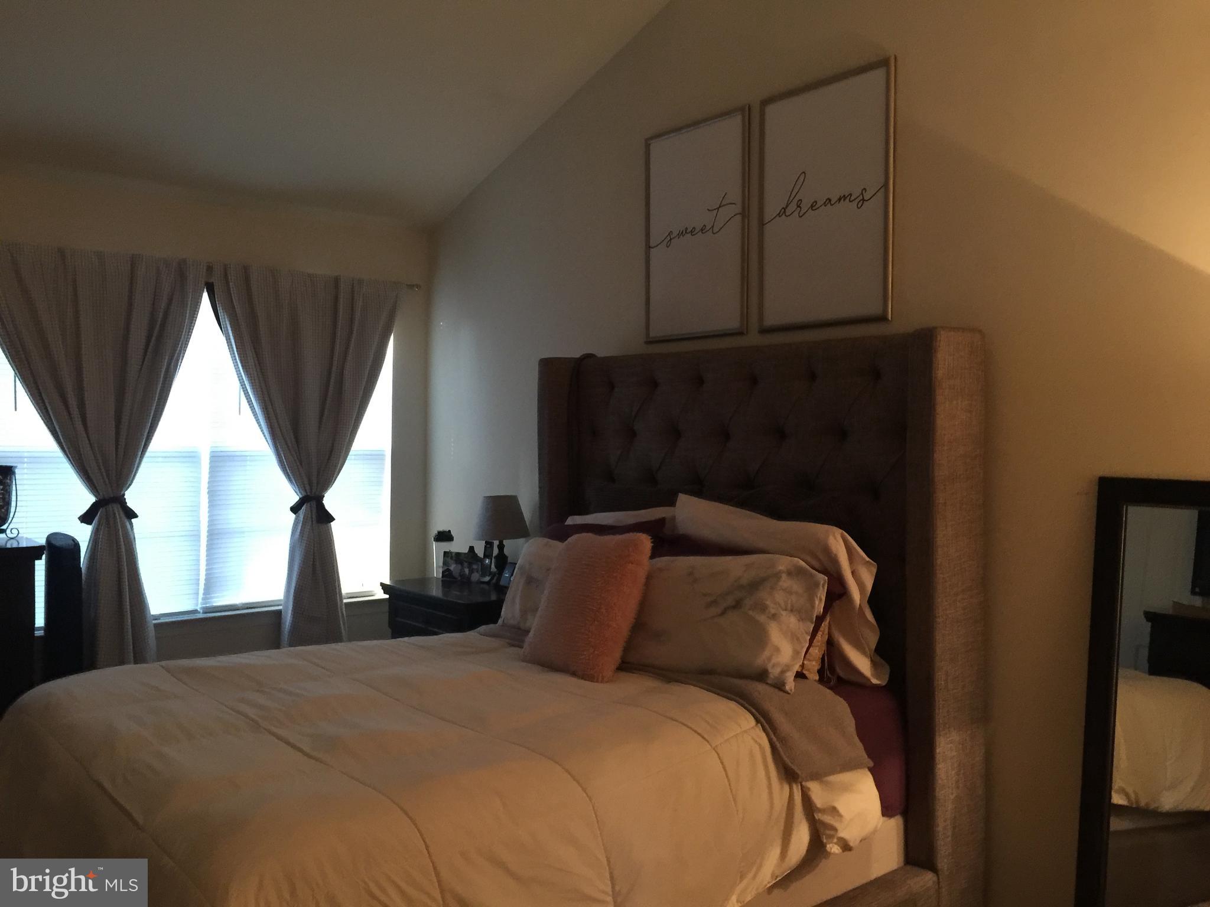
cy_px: 454
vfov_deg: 48.2
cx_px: 605
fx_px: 1014
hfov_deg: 61.7
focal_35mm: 29
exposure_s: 1/15
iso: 125
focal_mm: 4.15
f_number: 2.2
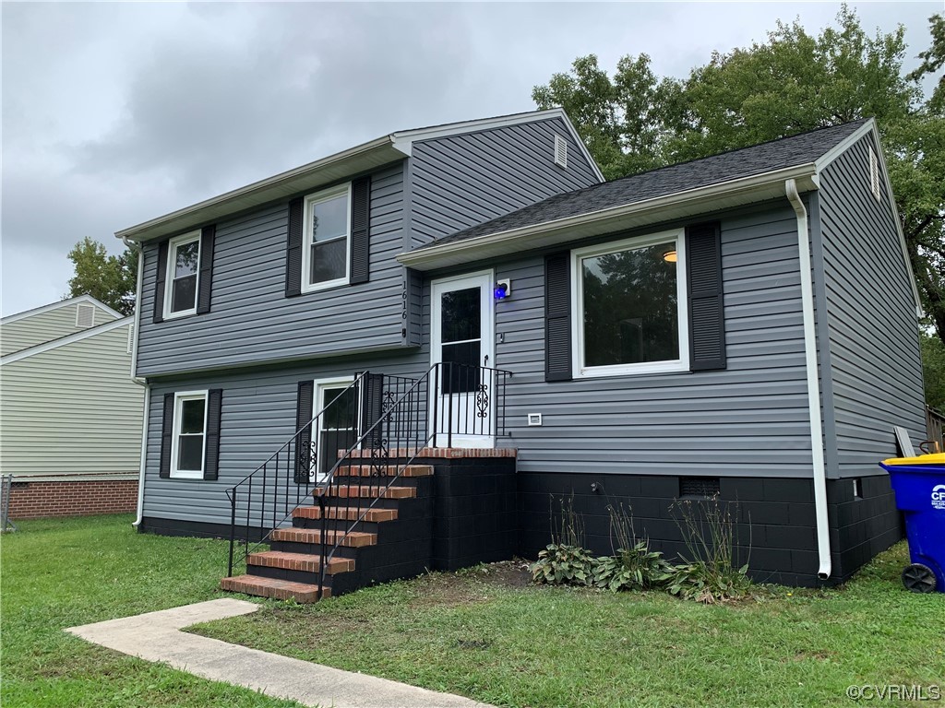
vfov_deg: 53.1
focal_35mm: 26
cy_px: 354
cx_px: 472
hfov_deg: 67.3
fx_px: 710
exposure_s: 1/605
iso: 25
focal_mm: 4.25
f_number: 1.8
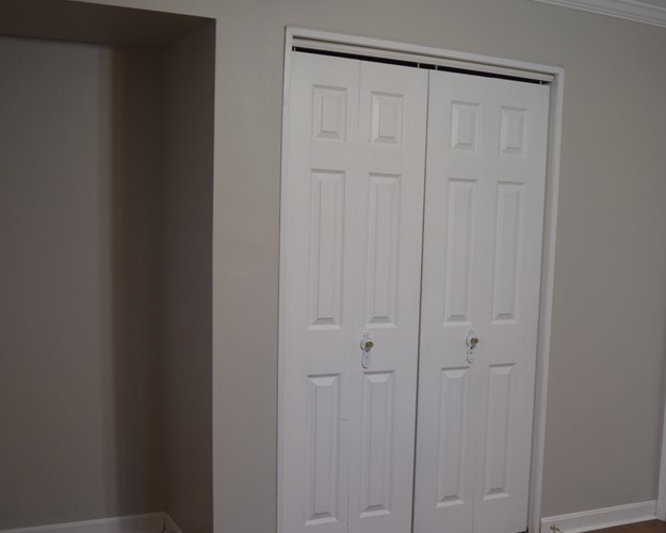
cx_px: 460
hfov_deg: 41.3
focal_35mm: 44
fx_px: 867
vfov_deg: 33.8
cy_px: 355
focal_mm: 18
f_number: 3.5
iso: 360
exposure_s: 1/60
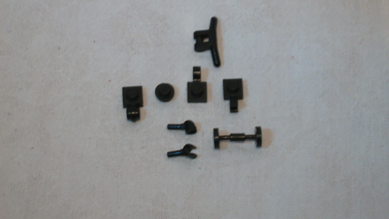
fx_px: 1166
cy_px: 96
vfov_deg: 10.7
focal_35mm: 113
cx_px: 193
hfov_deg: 18.9
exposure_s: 1/6
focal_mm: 17.14
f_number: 4.9
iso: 50
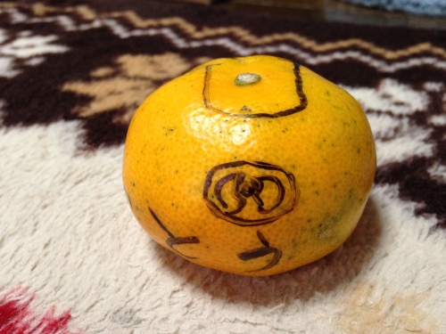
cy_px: 167
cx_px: 223
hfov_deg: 55.4
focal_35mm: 33
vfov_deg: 42.9
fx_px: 425
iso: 200
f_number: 2.4
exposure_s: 1/20
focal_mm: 4.12
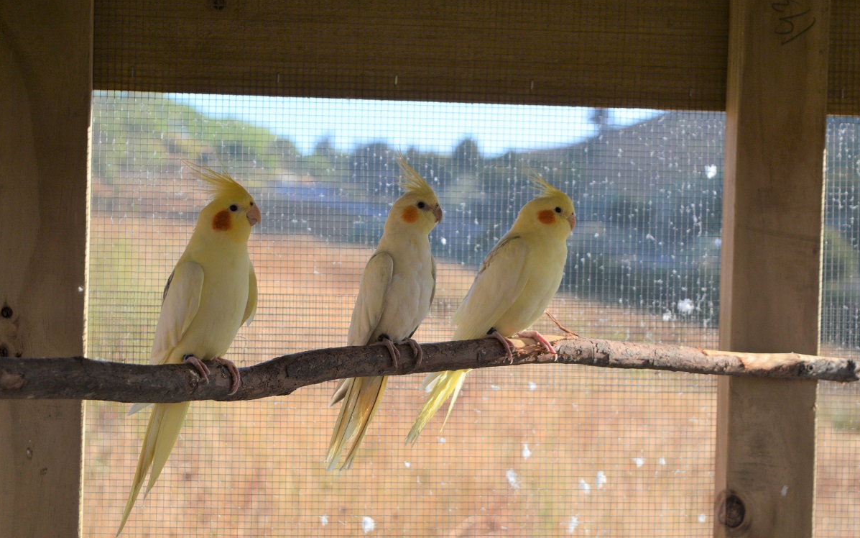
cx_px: 430
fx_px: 1981
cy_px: 285
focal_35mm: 85
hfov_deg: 24.5
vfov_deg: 15.5
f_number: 5.6
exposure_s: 1/640
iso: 400
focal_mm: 55
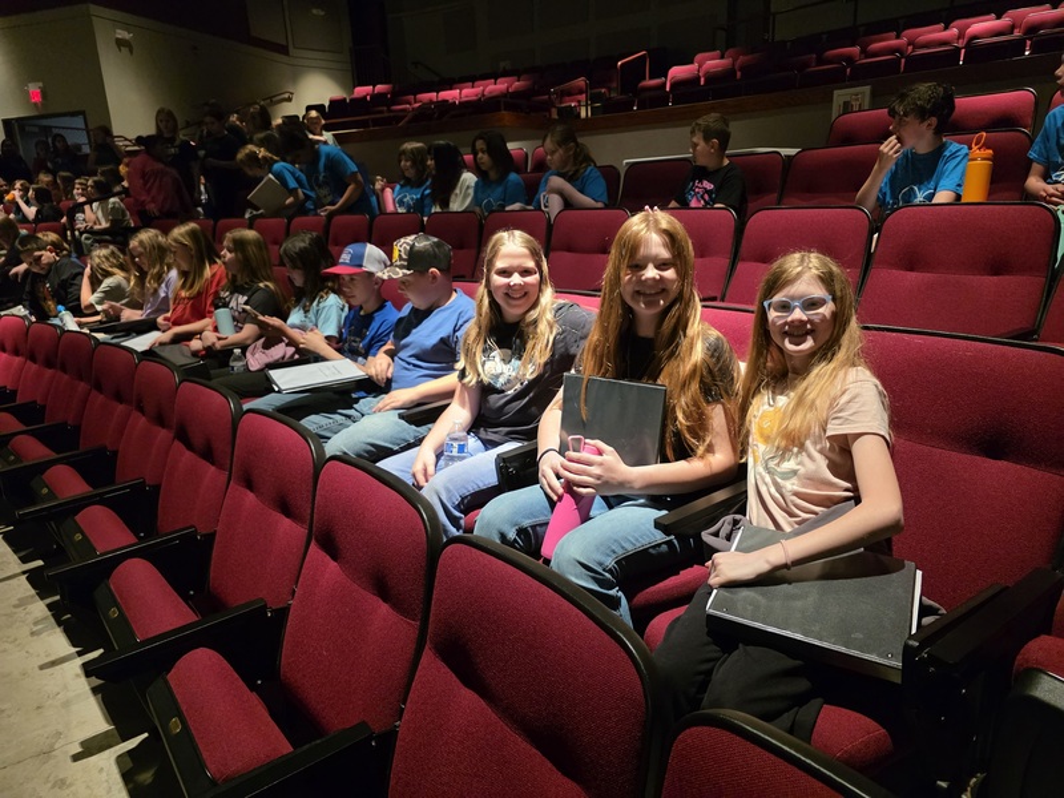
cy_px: 399
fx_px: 707
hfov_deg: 73.9
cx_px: 532
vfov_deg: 58.9
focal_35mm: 23
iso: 1250
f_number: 1.7
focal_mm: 6.3
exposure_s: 1/120
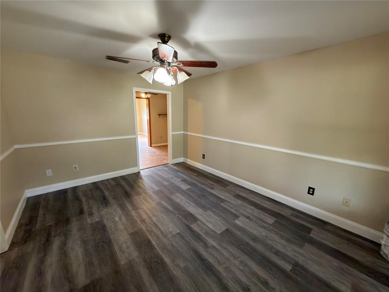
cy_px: 146
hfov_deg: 102.1
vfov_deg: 85.7
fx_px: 157
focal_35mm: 14
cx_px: 194
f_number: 2.2
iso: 250
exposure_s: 1/30
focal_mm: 2.22
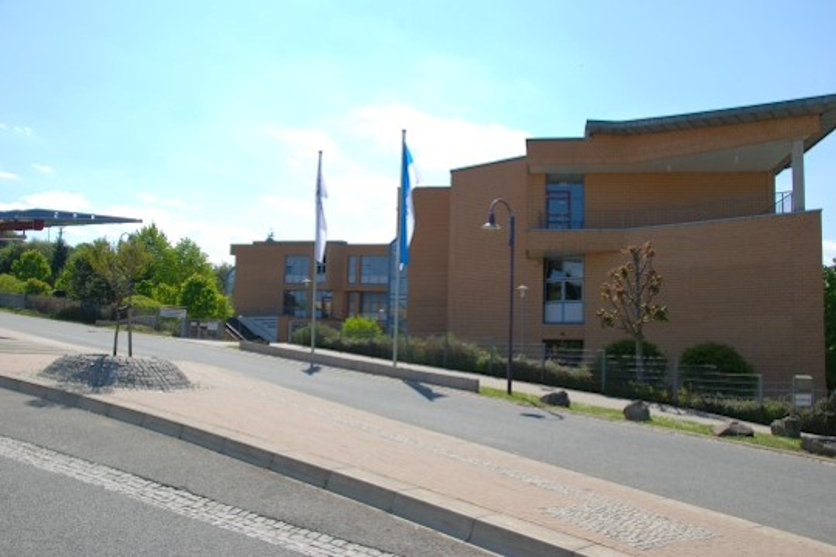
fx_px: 731
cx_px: 418
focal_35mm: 32
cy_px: 278
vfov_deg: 41.7
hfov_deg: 59.5
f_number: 8
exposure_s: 1/250
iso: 100
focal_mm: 21
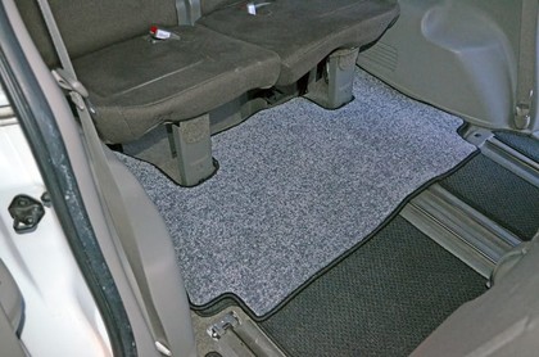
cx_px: 270
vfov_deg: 38.2
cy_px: 178
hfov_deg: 55.2
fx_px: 515
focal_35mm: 34
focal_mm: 23
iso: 3200
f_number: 3.8
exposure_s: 1/60
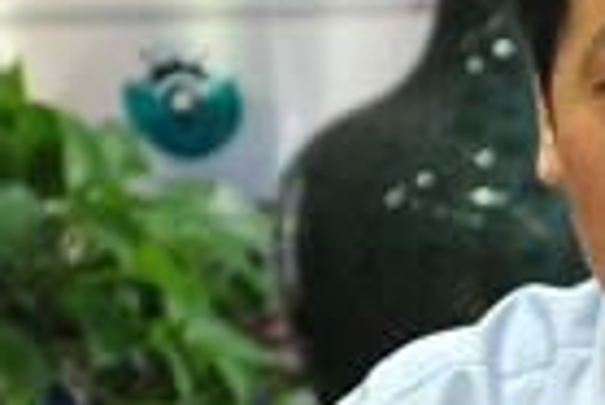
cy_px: 346
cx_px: 496
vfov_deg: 5.5
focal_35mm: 252
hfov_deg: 8.1
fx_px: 4239
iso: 3200
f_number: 2.8
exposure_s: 1/640
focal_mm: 70
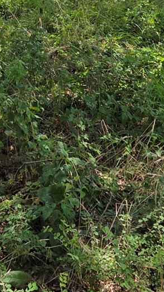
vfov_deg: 20.5
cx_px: 72
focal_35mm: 98
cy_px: -46
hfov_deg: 12.4
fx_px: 757
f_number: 1.8
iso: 80
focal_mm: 5.4
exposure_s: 1/2510
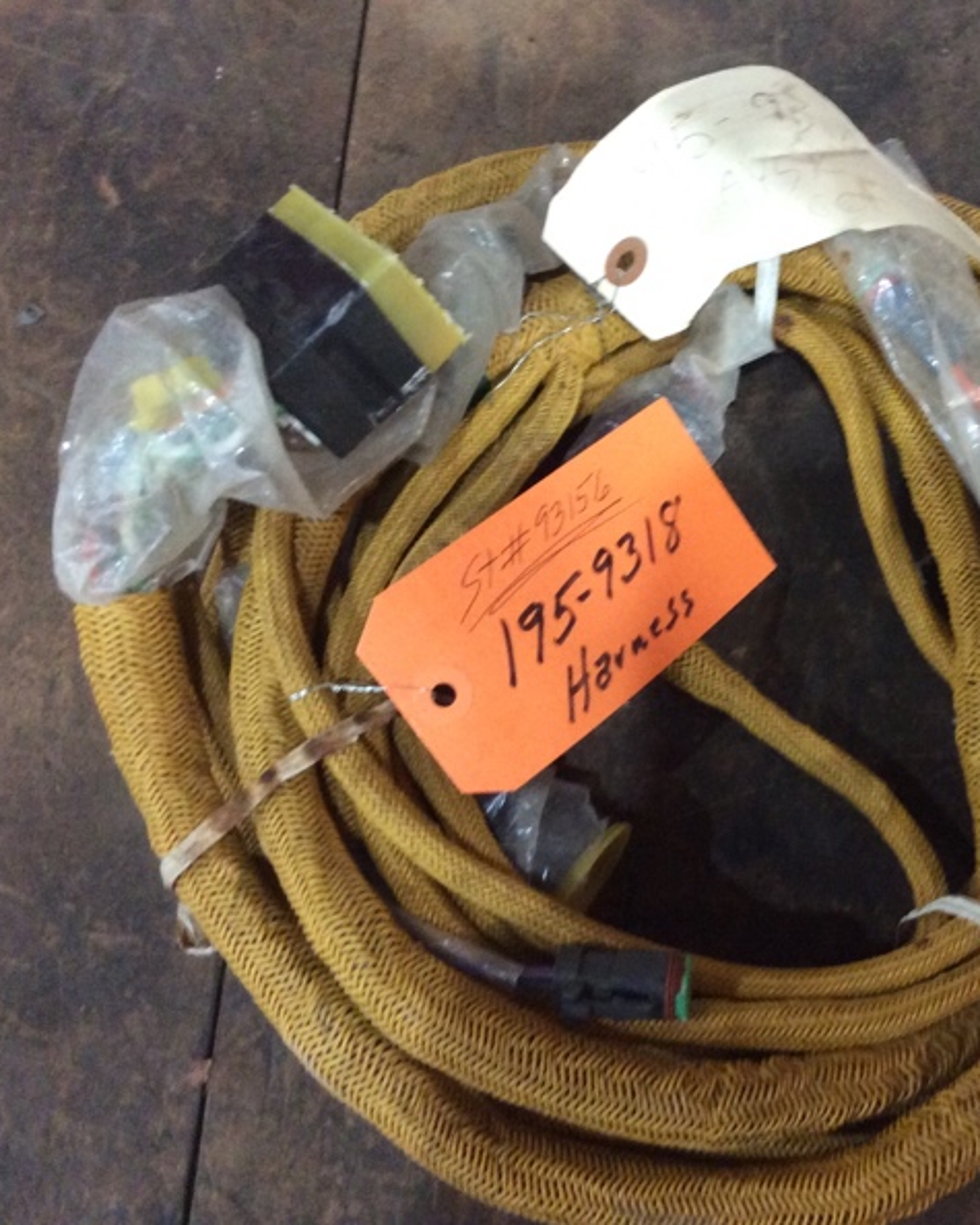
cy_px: 610
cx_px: 737
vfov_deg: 43.8
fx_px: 1523
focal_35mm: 42
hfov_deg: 34.9
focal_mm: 3.3
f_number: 2.4
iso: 250
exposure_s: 1/24
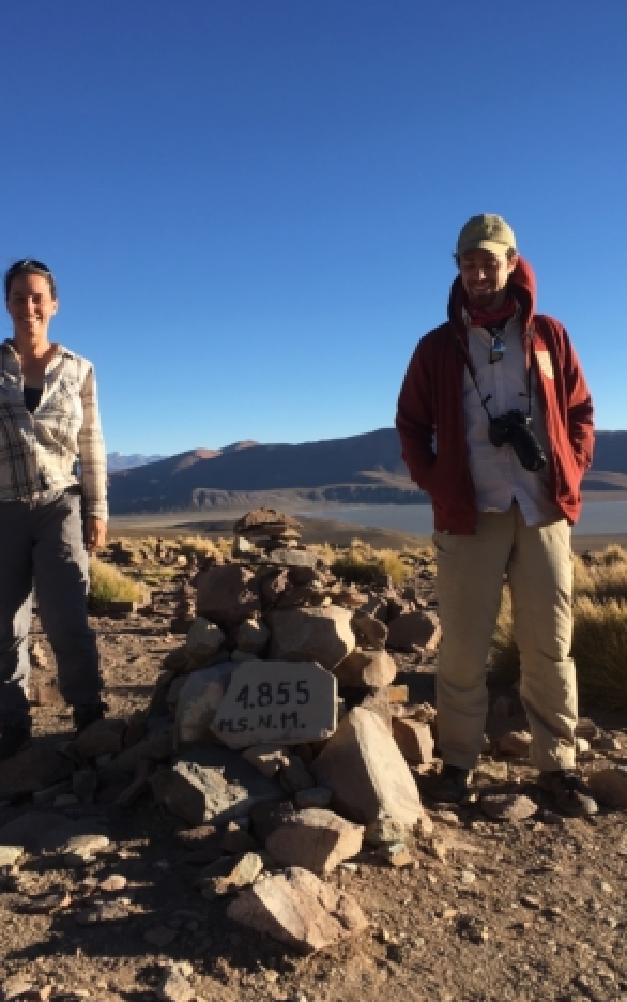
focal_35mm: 42
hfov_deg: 30.6
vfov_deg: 47.2
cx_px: 308
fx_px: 1147
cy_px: 505
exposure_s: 1/938
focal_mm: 4.15
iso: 25
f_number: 2.2
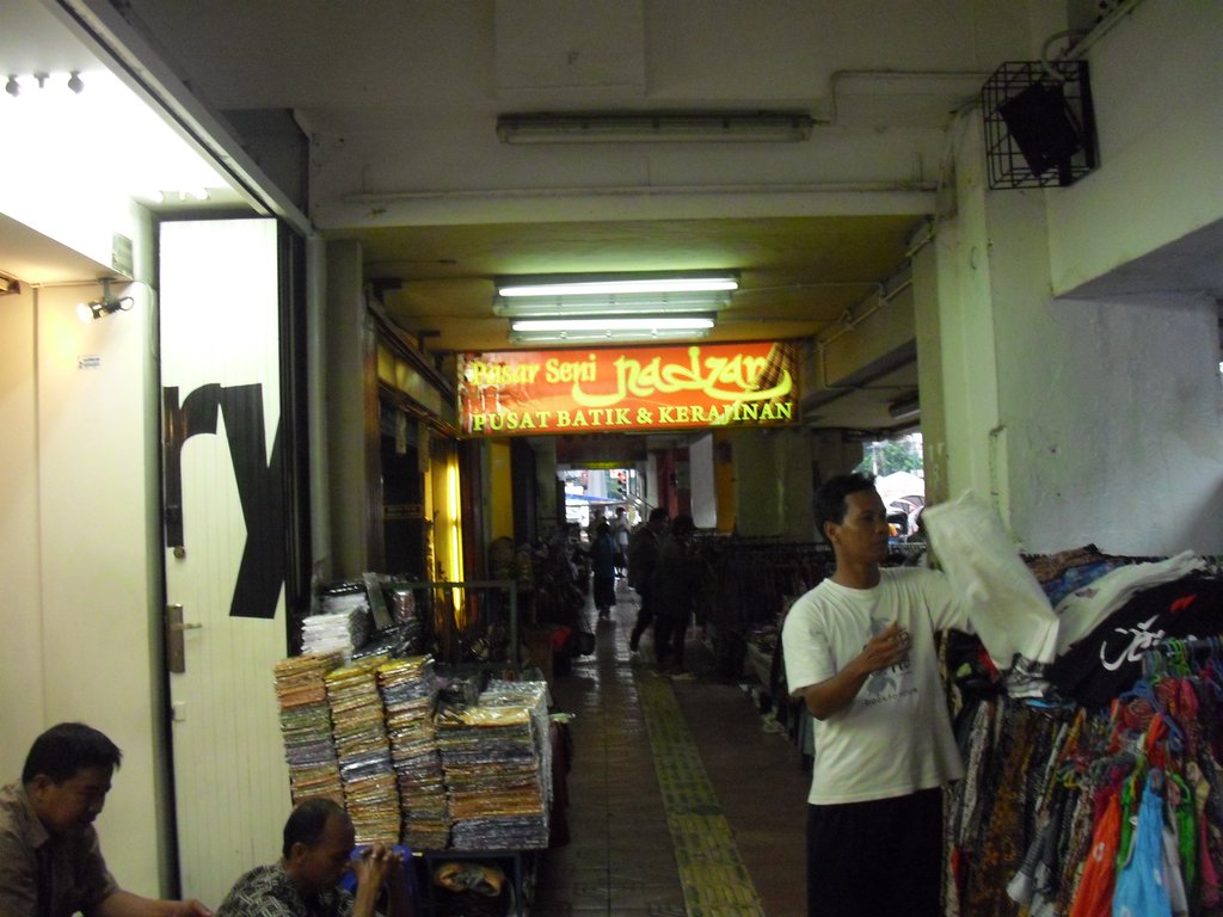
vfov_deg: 37.7
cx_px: 612
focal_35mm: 38
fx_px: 1343
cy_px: 458
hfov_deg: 49.0
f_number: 2.8
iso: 400
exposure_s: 1/80
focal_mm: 6.2
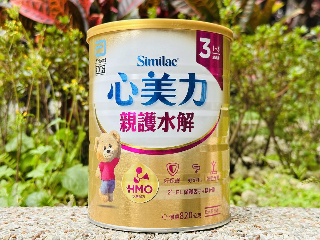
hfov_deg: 39.7
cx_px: 160
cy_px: 120
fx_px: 444
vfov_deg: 30.3
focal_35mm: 48
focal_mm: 6.86
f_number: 1.78
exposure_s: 1/155
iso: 64
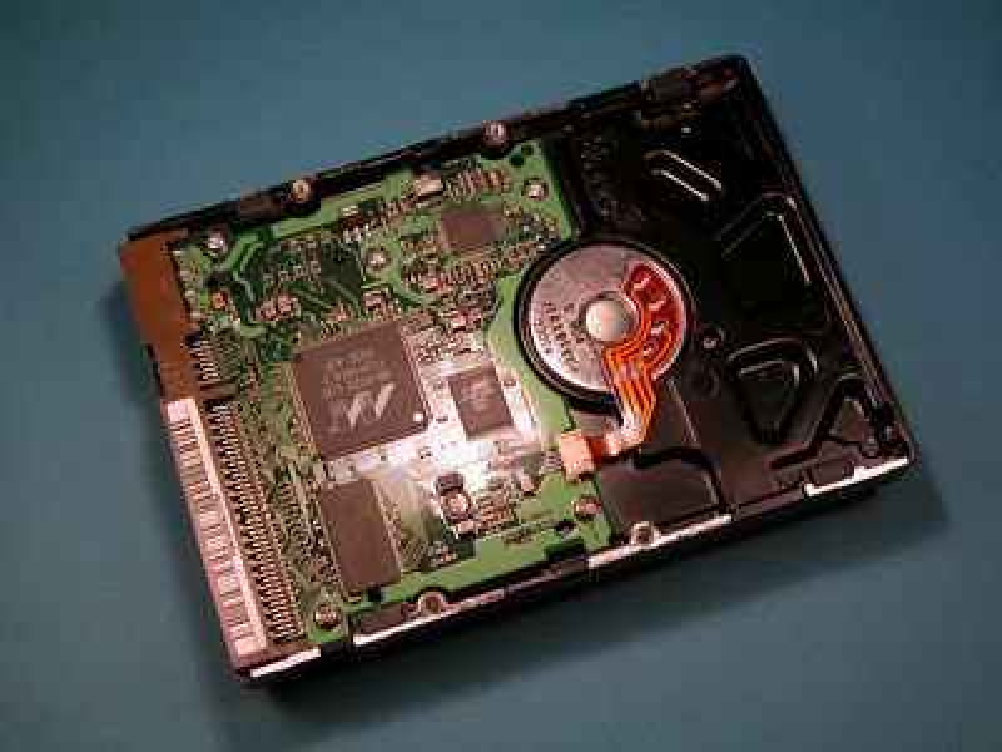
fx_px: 1563
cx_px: 501
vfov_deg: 27.0
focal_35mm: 54
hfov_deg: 35.5
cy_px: 376
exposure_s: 1/100
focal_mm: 13.7
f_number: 4.9
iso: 100
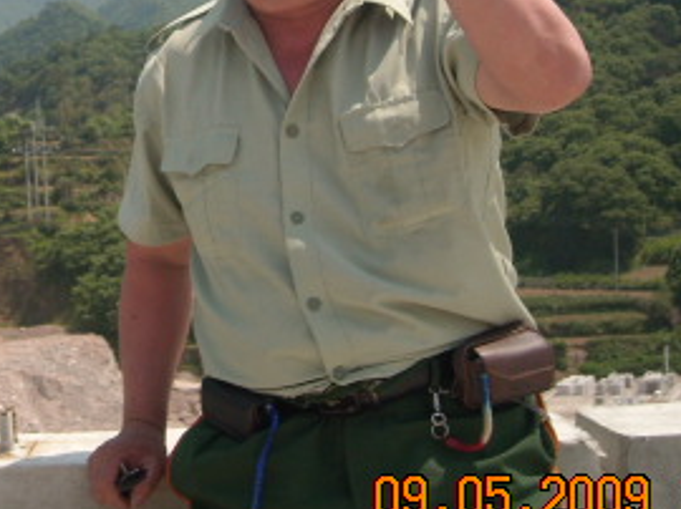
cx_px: 81
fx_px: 1631
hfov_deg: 23.0
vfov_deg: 17.4
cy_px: 20
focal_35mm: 83
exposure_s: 1/309
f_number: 5.6
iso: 64
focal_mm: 5.7
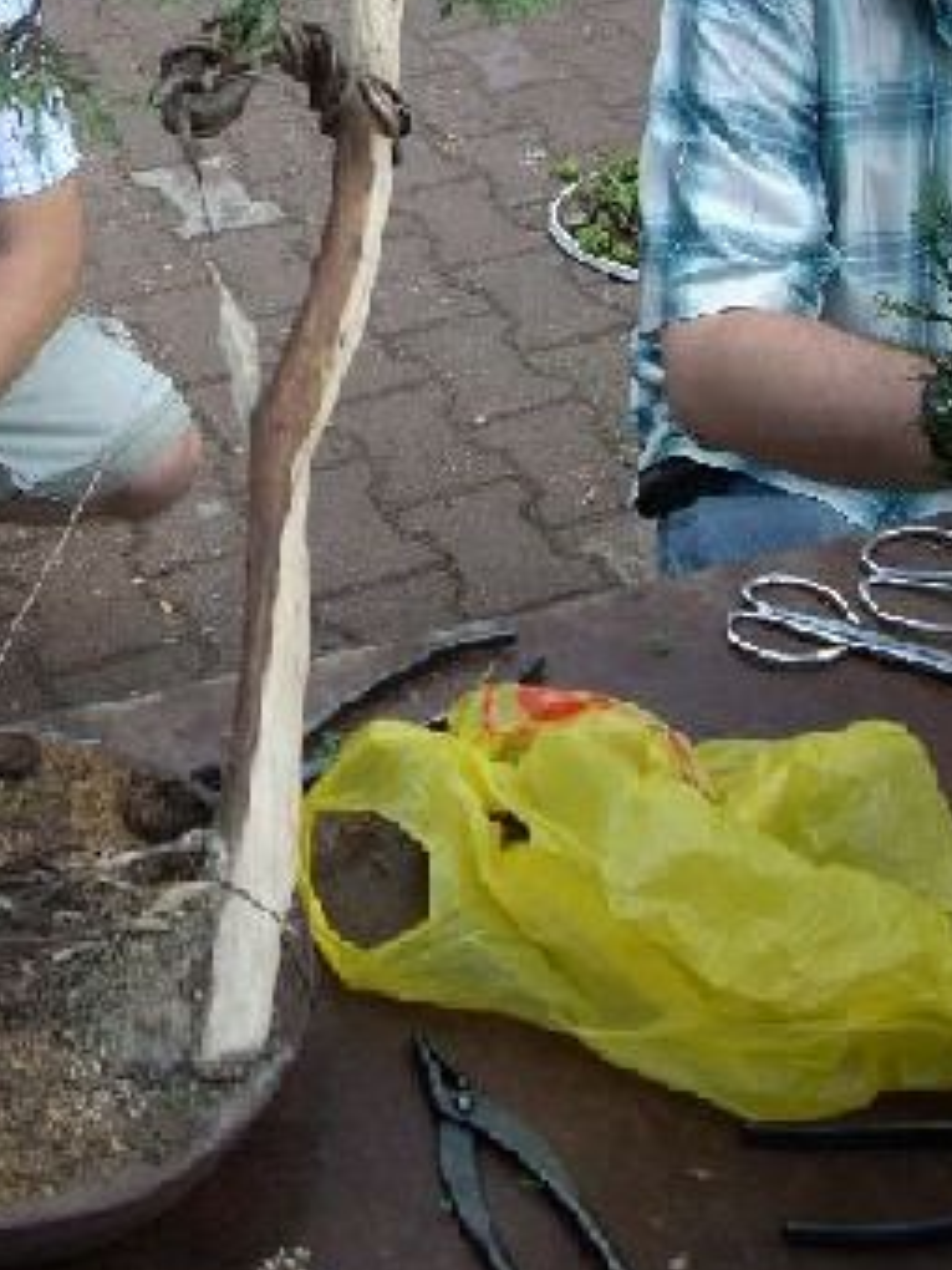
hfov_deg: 25.0
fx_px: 2127
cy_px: 334
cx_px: 250
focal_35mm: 58
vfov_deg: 32.7
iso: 64
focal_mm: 6.2
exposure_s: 1/239
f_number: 2.8
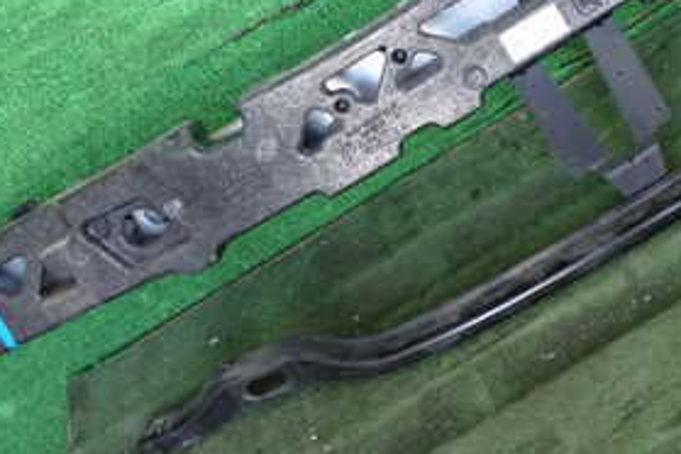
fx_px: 1267
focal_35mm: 67
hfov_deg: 29.7
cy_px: -7
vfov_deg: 19.7
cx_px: 486
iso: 500
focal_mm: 5.4
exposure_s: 1/125
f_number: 2.3
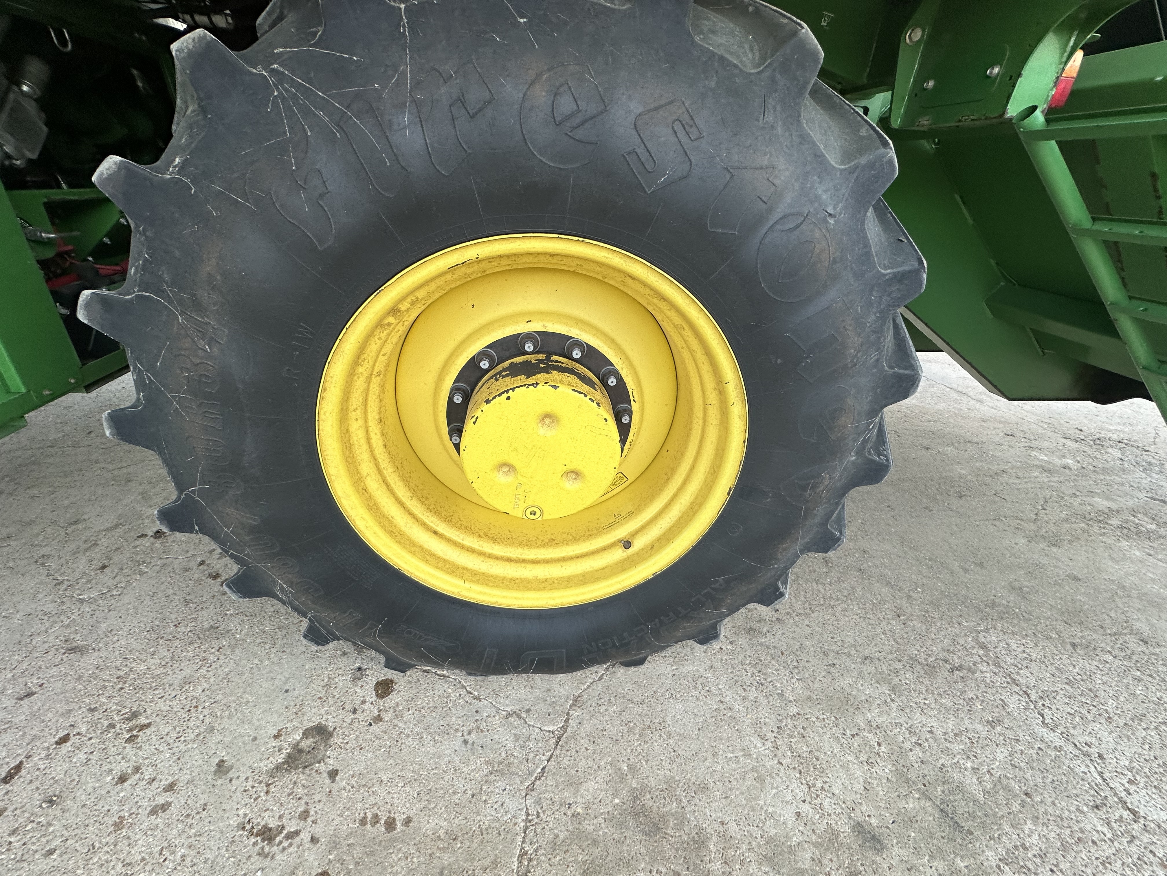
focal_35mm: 14
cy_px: 438
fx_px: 472
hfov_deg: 102.1
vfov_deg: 85.7
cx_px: 584
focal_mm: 2.22
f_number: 2.2
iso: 64
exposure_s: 1/99
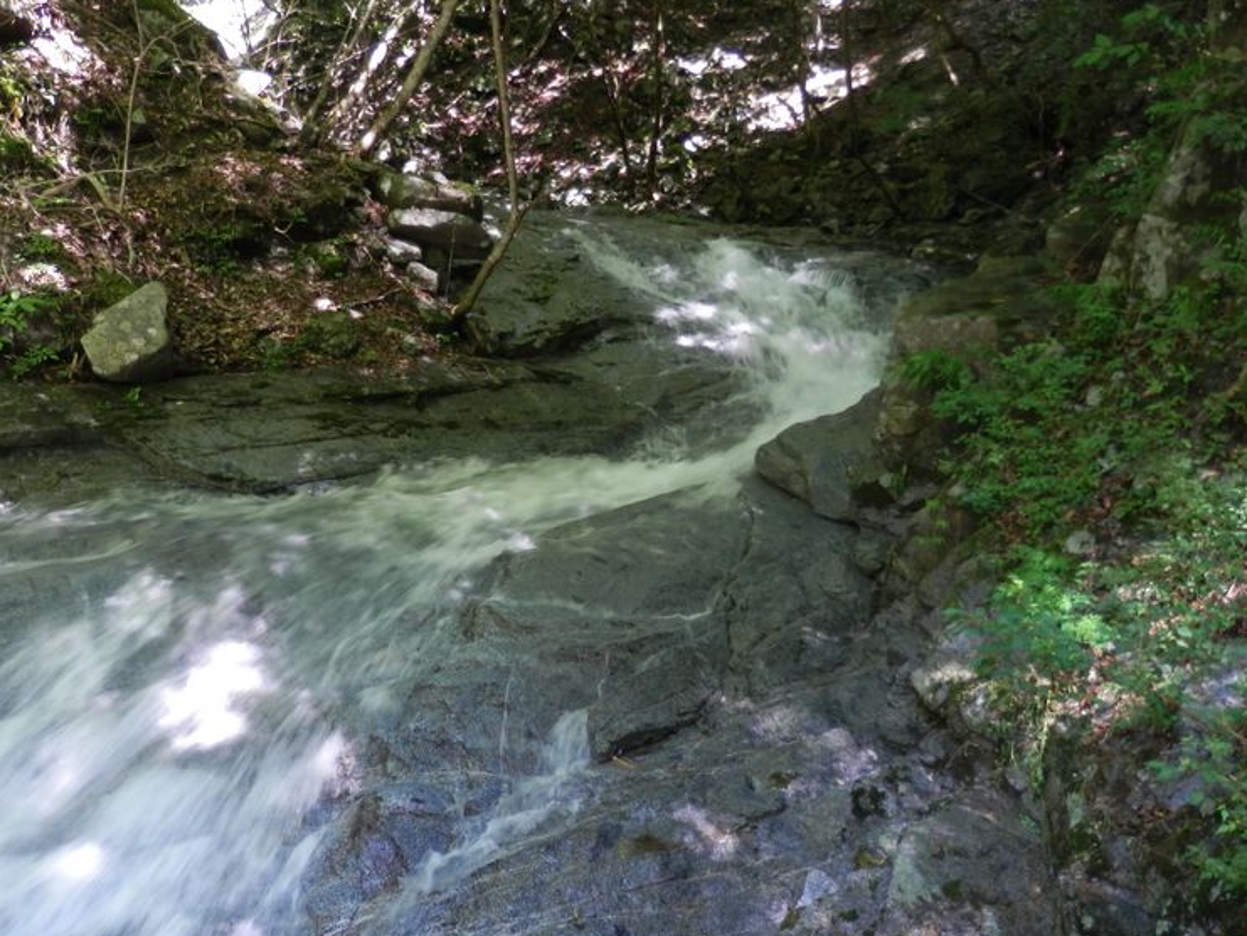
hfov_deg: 65.3
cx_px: 645
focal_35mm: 27
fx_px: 973
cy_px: 466
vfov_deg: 51.4
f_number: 3
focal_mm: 4.5
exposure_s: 1/30
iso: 100
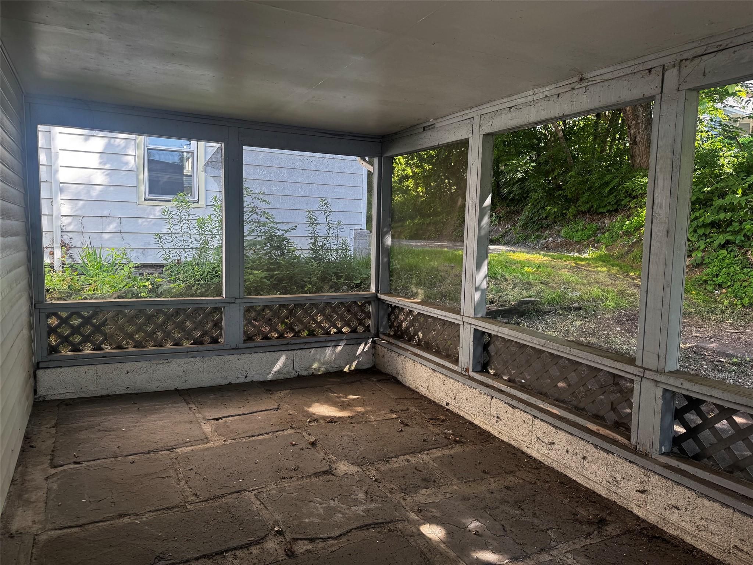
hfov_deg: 71.6
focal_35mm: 24
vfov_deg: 56.8
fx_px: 522
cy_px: 282
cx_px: 376
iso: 80
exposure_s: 1/160
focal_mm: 6.76
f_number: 1.78
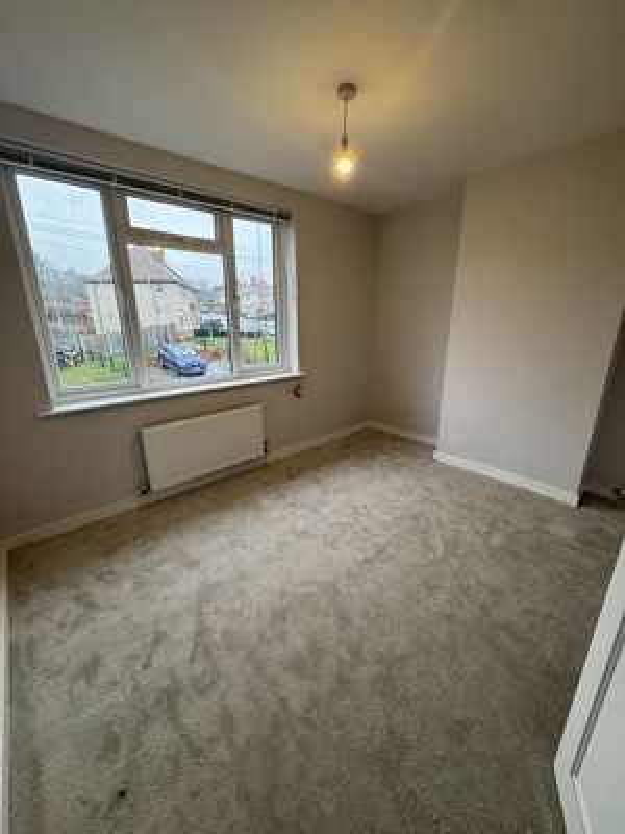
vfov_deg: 102.1
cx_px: 312
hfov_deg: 85.7
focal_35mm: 14
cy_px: 417
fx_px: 337
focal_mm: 2.22
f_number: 2.2
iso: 125
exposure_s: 1/100
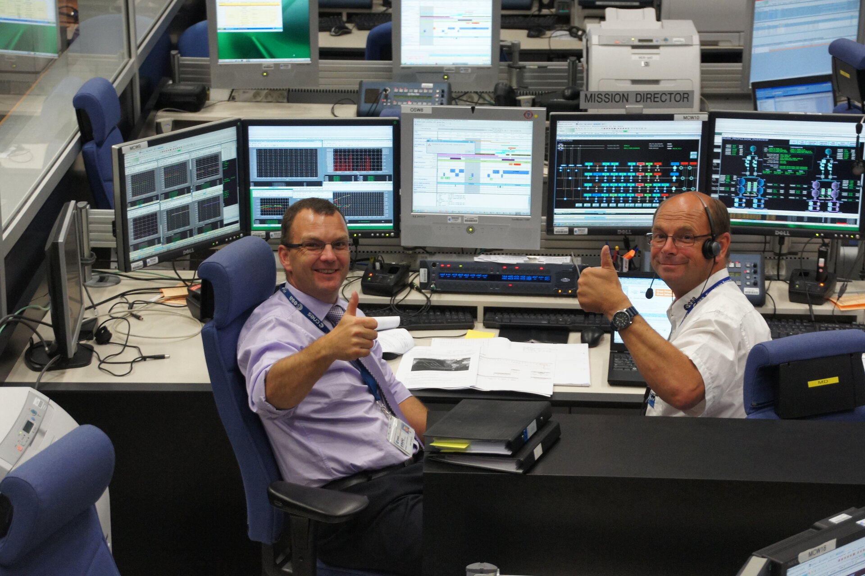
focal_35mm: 93
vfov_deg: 14.7
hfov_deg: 21.9
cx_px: 432
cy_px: 288
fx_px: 2233
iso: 1600
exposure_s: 1/30
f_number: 5.6
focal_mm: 62
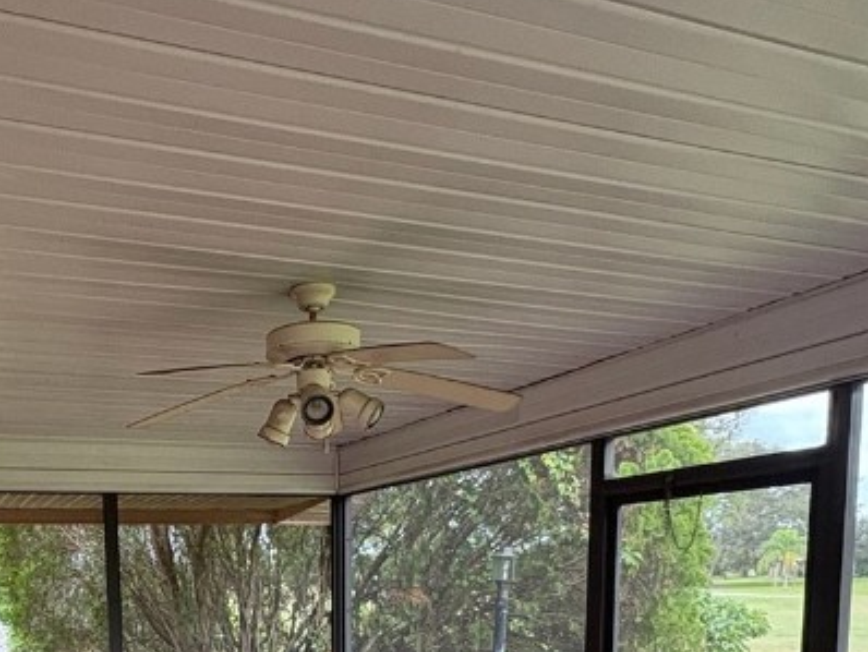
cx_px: 209
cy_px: 683
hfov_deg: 49.1
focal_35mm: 36
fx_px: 903
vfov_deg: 35.1
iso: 200
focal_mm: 2.22
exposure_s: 1/99
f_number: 2.2
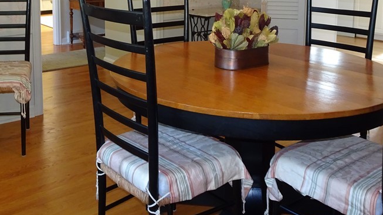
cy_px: 2
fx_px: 416
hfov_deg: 49.1
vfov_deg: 27.4
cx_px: 150
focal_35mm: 41
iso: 320
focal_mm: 4.1
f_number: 3.5
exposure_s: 1/30
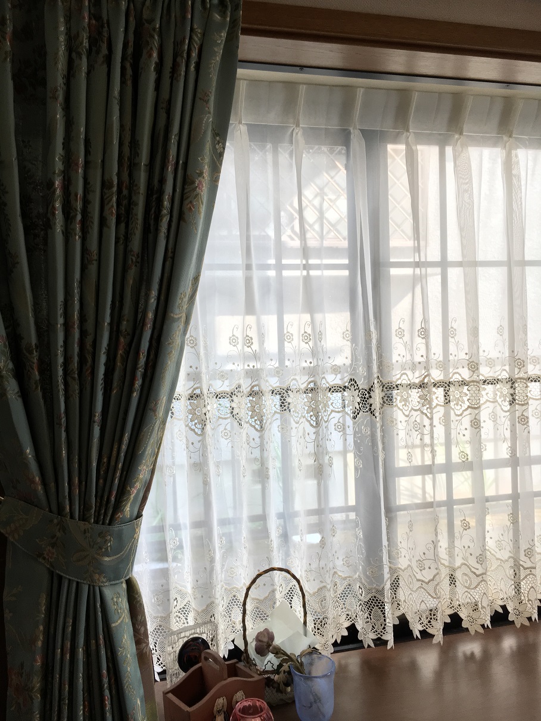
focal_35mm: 29
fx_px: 604
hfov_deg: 48.2
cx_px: 270
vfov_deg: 61.6
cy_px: 360
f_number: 2.2
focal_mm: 4.15
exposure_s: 1/120
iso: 40
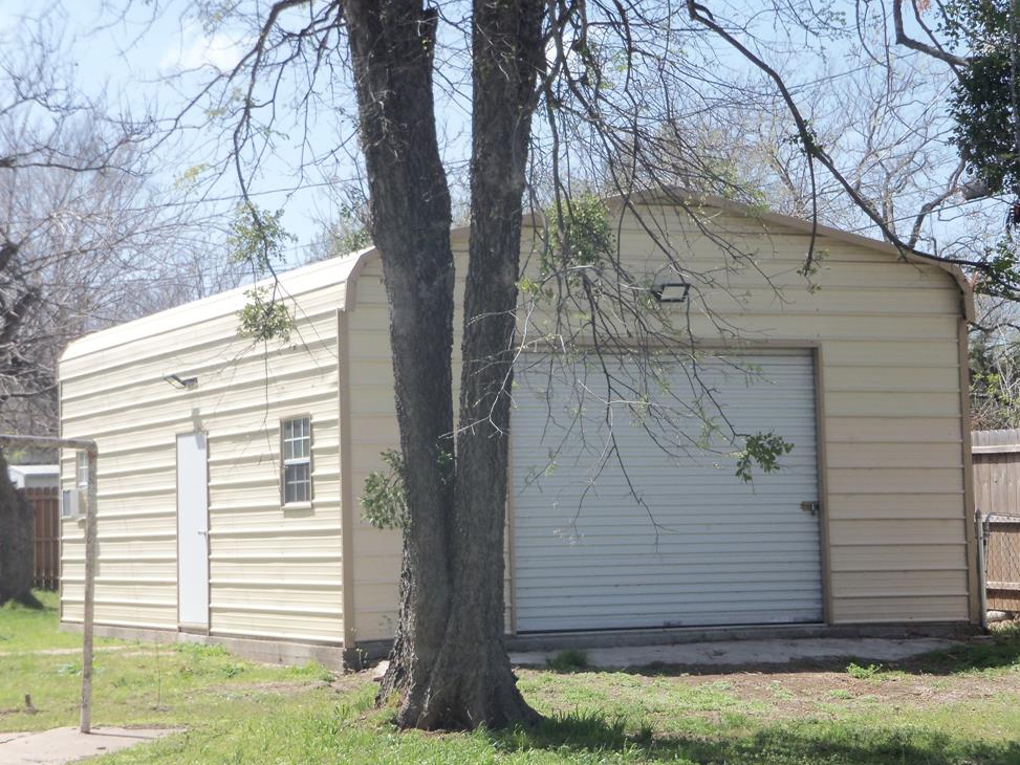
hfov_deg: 24.1
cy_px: 385
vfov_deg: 18.2
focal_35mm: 81
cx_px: 495
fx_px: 2387
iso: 64
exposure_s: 1/250
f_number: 5
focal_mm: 13.7
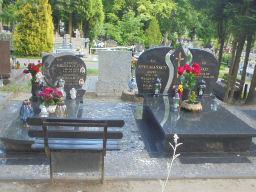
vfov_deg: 41.8
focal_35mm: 34
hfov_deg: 54.0
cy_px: 96
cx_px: 128
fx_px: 251
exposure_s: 1/30
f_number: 4
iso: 200
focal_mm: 6.1
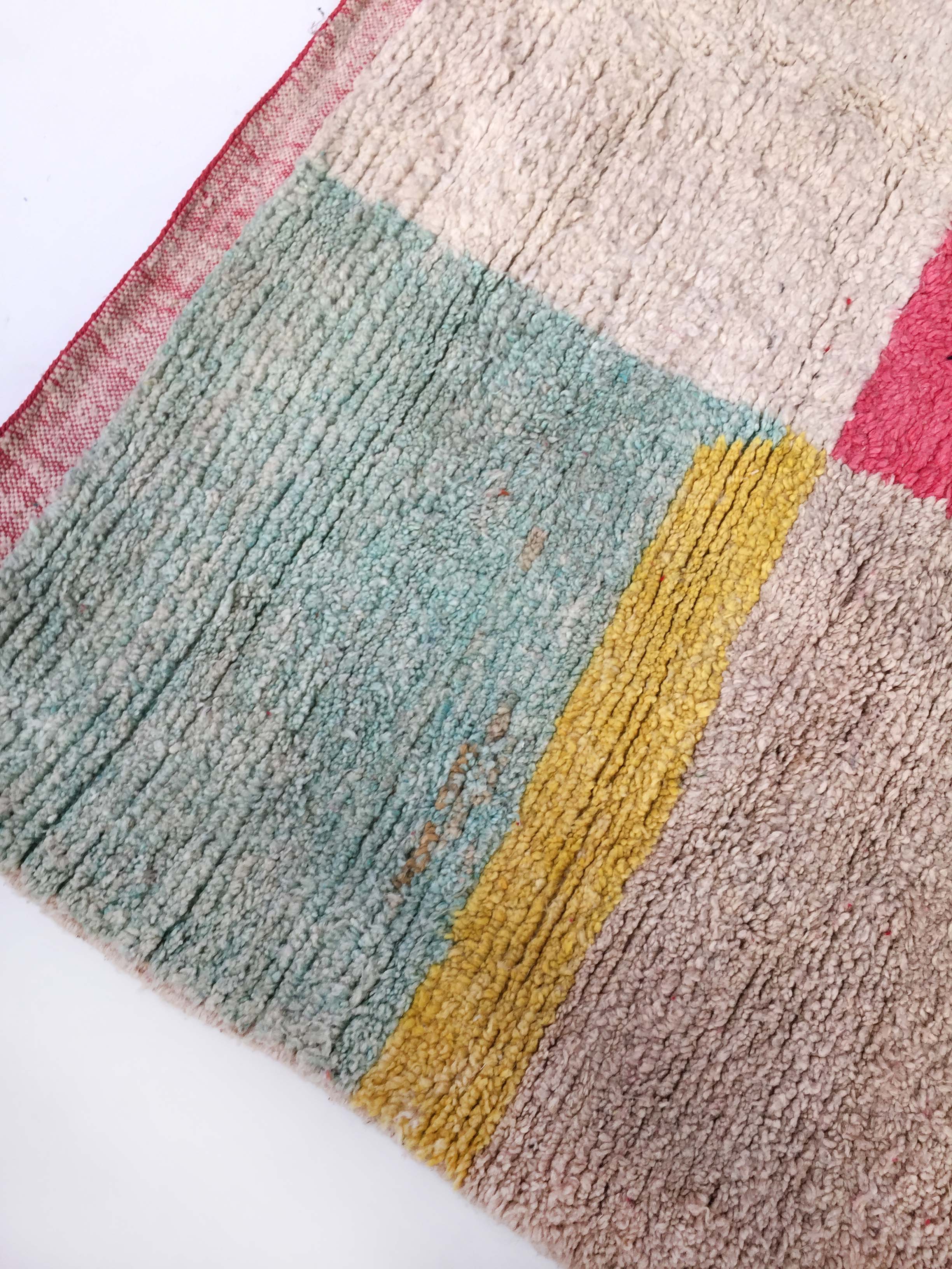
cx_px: 476
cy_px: 634
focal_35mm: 29
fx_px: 1063
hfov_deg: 48.2
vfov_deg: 61.7
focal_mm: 4.15
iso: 32
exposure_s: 1/50
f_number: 2.2
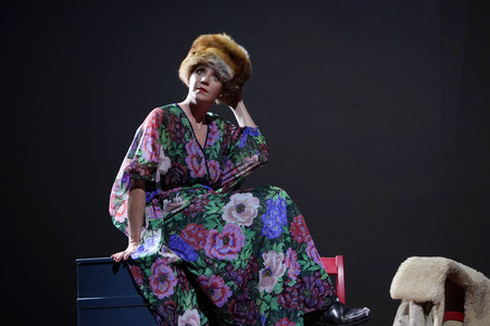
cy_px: 163
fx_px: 2720
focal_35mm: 200
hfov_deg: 10.3
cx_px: 245
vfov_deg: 6.9
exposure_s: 1/500
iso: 3200
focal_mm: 200
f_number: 6.3
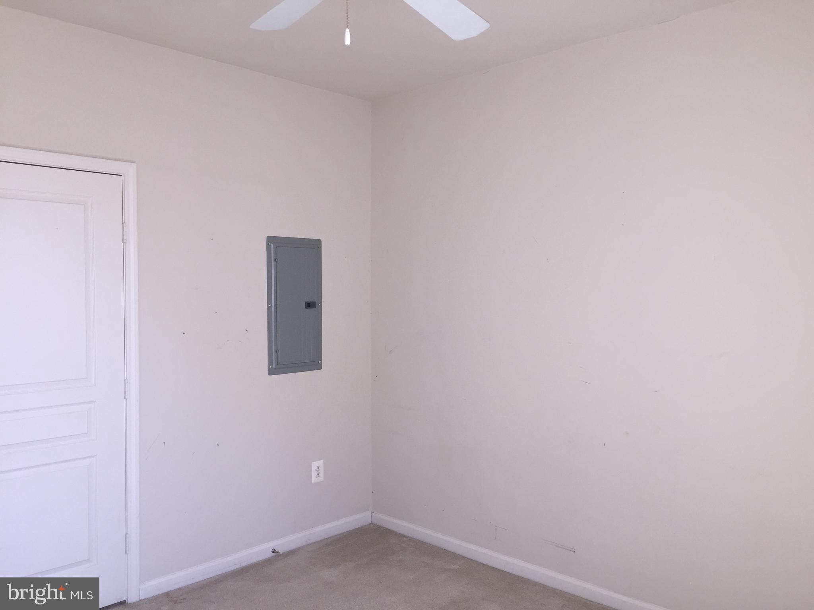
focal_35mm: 29
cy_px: 305
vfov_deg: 48.2
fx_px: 682
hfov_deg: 61.7
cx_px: 407
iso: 40
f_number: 2.2
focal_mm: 4.15
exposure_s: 1/120
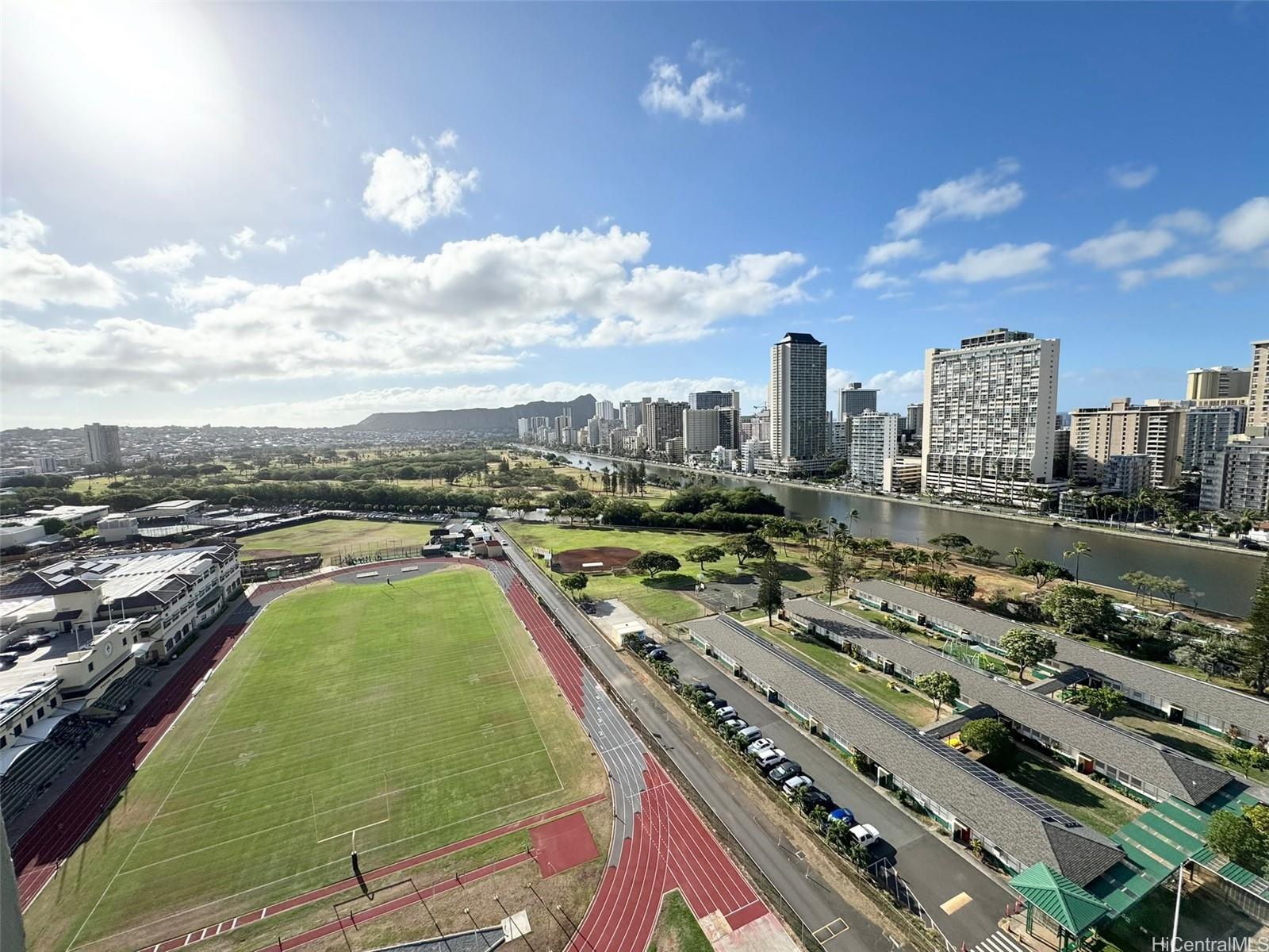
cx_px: 634
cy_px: 476
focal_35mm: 14
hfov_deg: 102.1
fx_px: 513
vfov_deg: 85.7
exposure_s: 1/3546
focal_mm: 2.22
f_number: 2.2
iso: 50
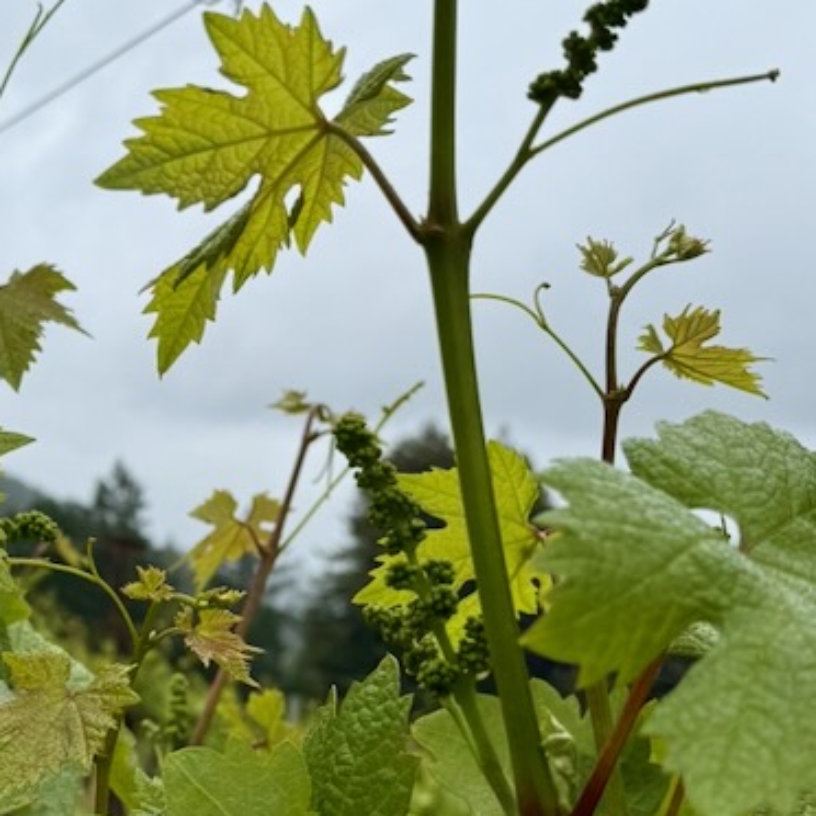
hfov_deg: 29.5
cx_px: 184
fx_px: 1520
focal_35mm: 57
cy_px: 443
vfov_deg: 30.0
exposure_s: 1/8130
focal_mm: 6.76
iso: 80
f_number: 1.78
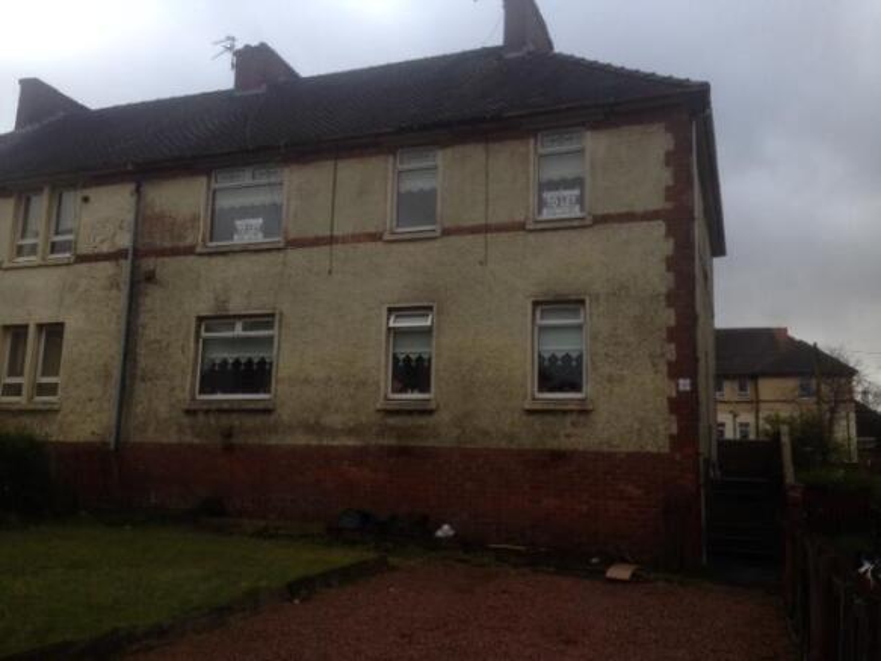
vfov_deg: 40.7
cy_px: 330
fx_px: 891
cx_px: 440
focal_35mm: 35
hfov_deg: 52.6
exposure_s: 1/497
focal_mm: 4.28
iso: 50
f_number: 2.4
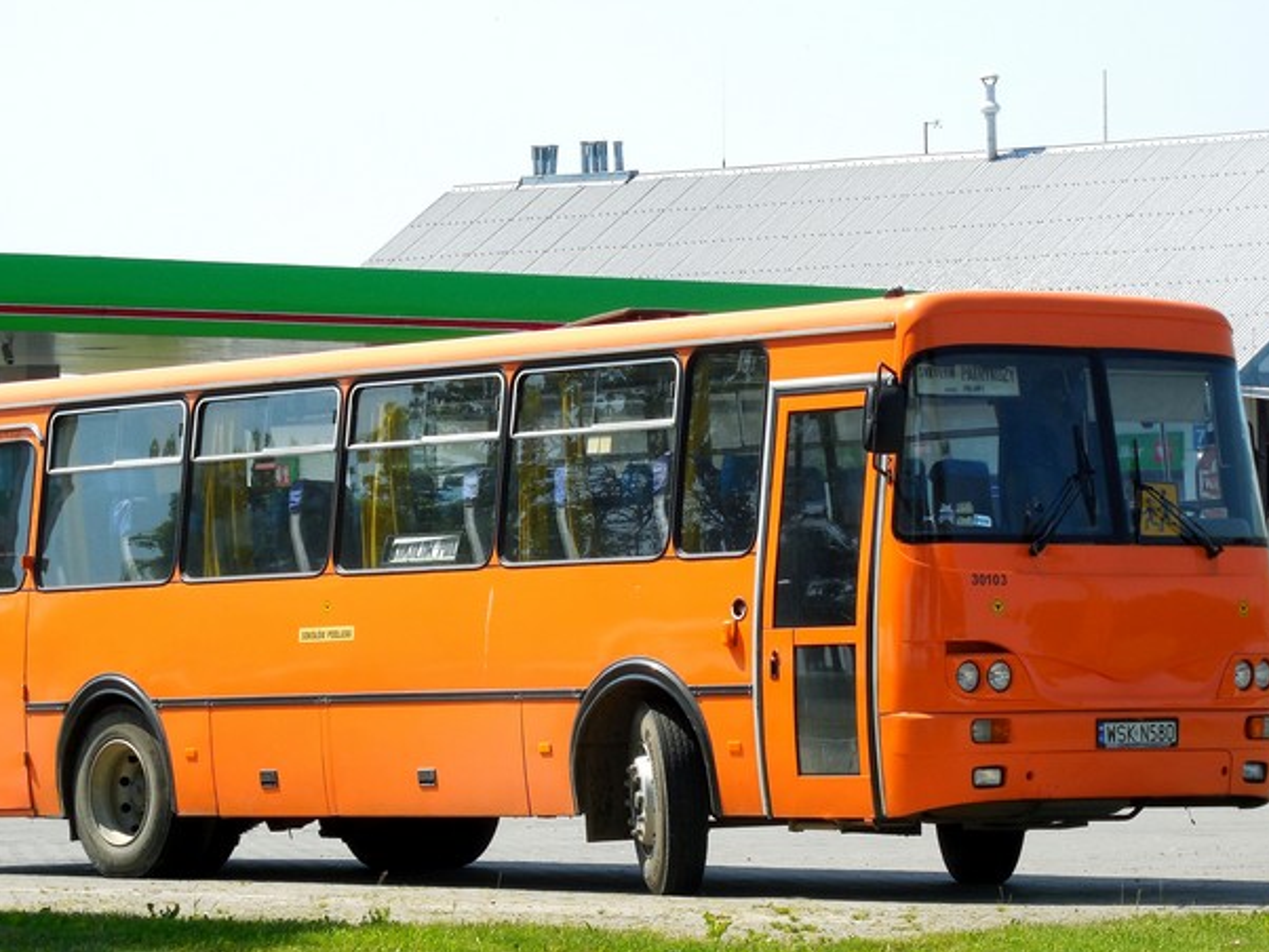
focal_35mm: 178
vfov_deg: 8.3
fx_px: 6528
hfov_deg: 11.1
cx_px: 590
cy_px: 575
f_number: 4.9
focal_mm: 24.2
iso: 125
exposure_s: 1/400
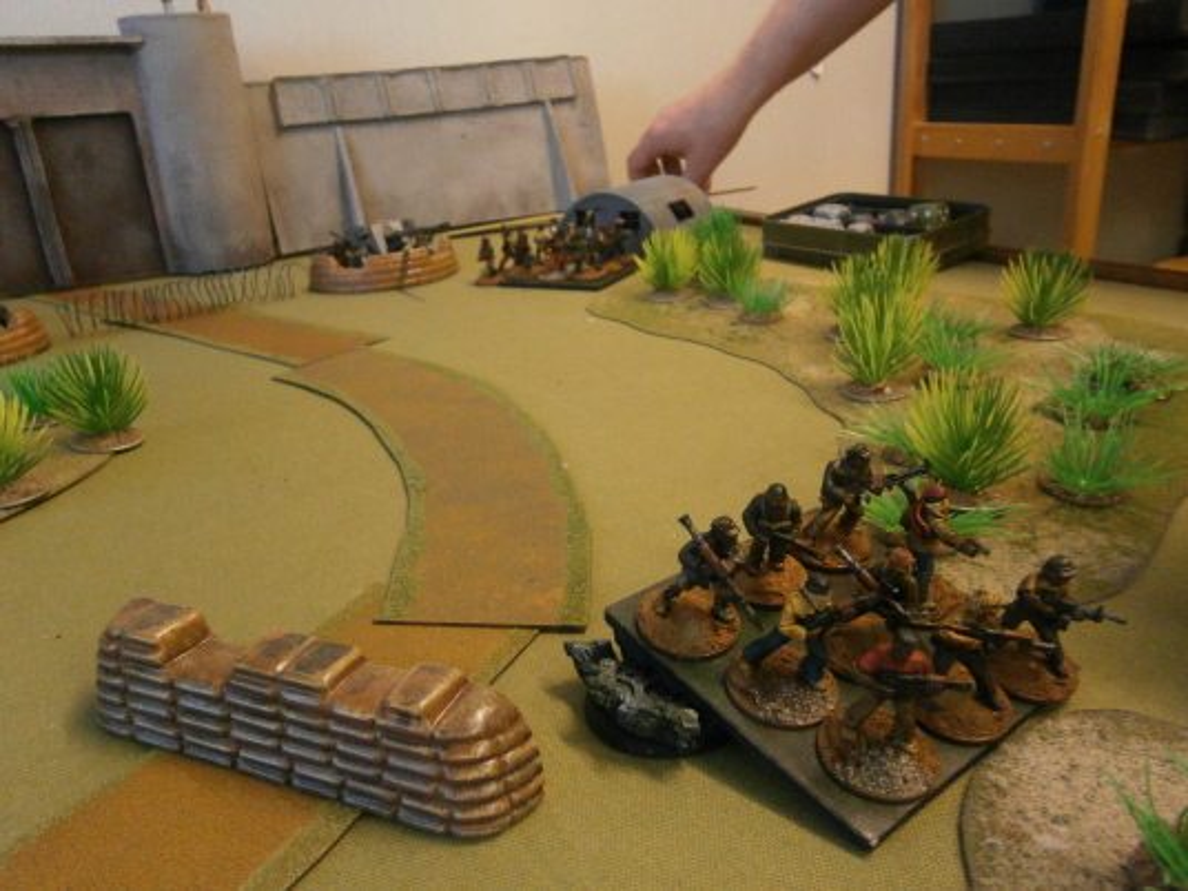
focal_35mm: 26
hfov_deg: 67.3
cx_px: 594
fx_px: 892
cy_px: 446
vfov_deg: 53.1
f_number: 2.8
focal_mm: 4.7
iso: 400
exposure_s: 1/40
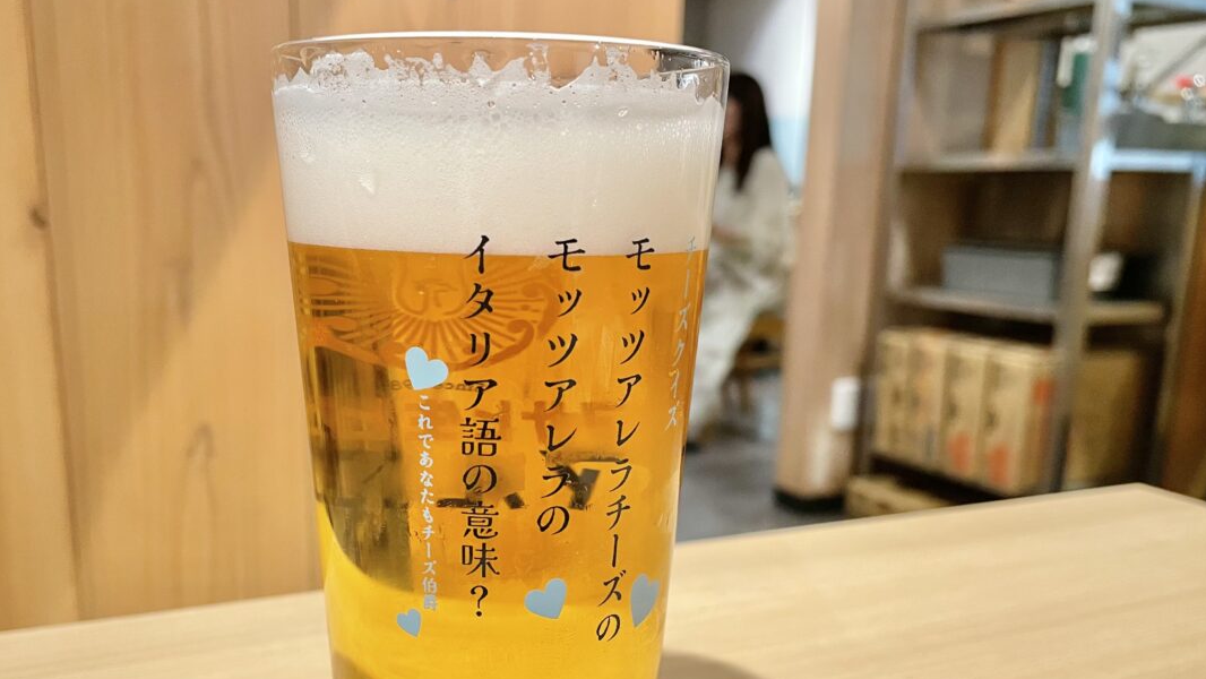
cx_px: 524
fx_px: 1087
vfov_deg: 34.1
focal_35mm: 34
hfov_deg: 57.8
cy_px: 496
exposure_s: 1/67
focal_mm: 4.2
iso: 125
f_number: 1.6
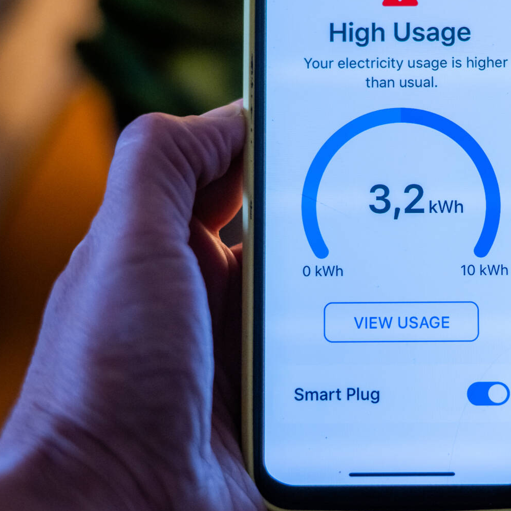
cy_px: 123
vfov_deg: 15.9
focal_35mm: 109
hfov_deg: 15.8
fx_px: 1820
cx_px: 443
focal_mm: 50
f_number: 2.8
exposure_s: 1/400
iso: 400
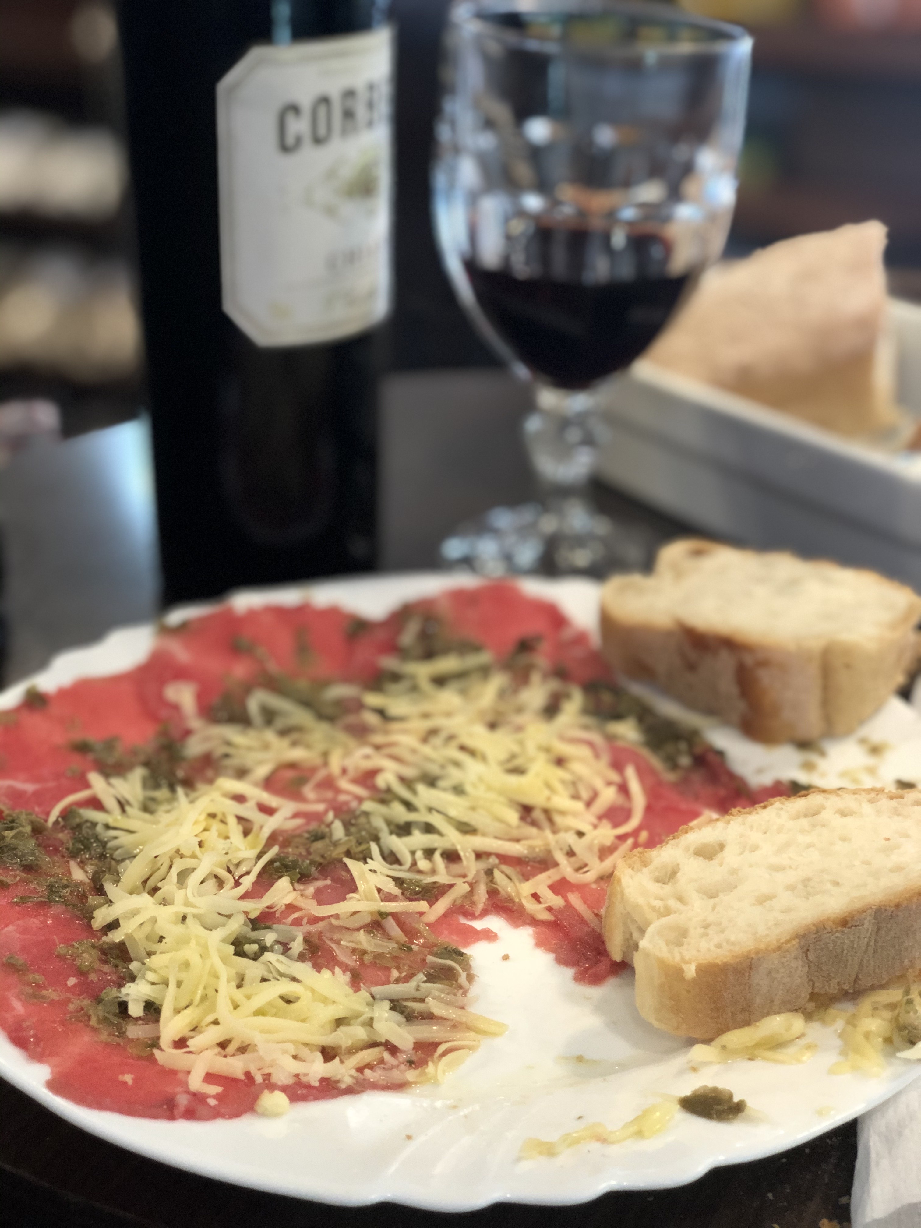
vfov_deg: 36.8
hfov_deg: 28.0
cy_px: 614
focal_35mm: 52
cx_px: 460
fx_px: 1845
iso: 125
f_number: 2.4
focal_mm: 6
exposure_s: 1/24
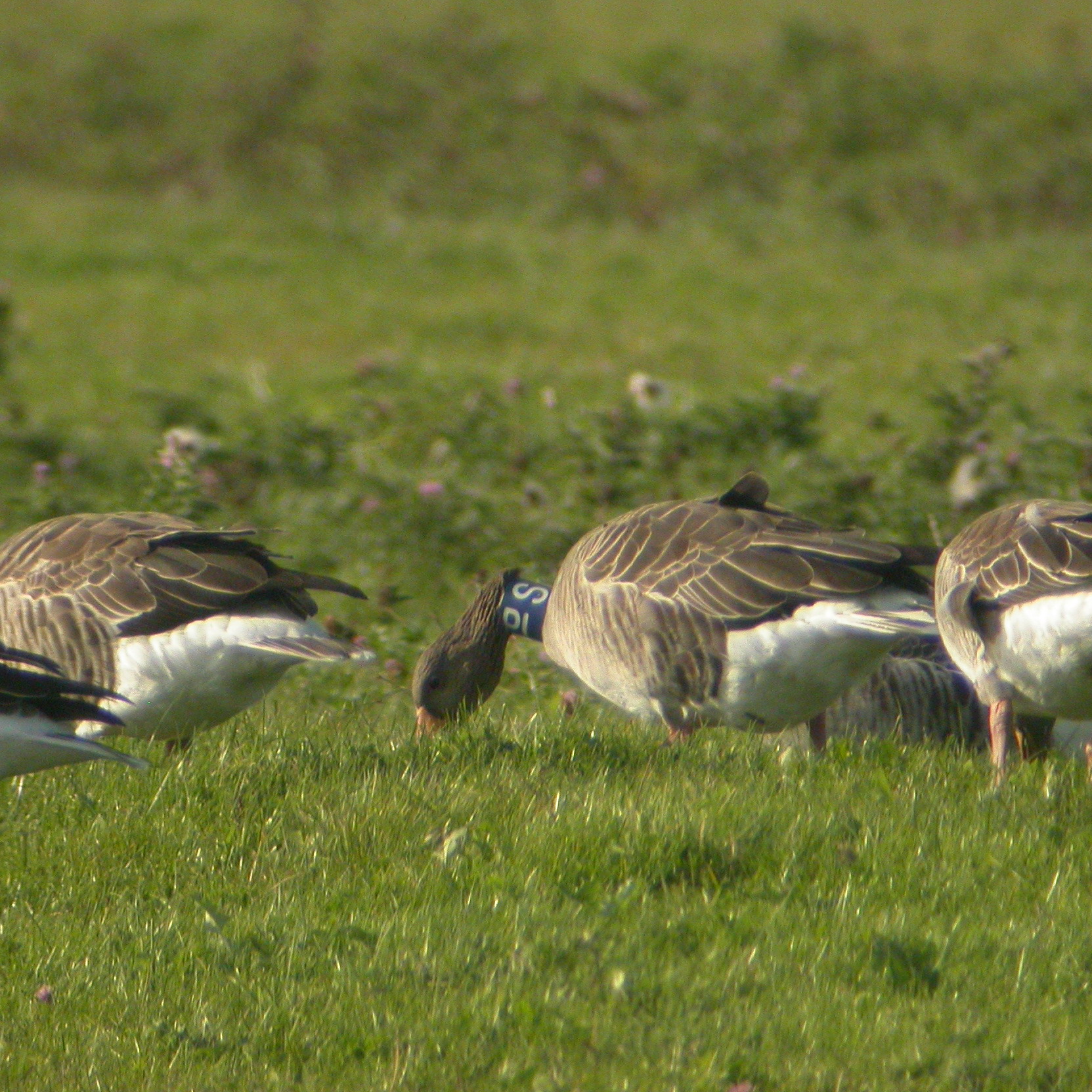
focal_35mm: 186
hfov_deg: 9.4
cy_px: 538
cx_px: 588
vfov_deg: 9.4
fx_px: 6638
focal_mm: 32
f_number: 7.3
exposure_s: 1/443
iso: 200
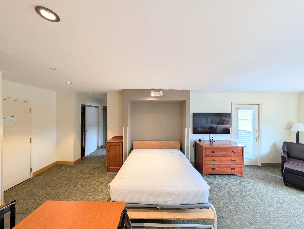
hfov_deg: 110.5
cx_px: 152
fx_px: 106
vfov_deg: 94.6
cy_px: 114
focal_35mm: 12
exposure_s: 1/60
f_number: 1.7
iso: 73
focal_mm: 2.02
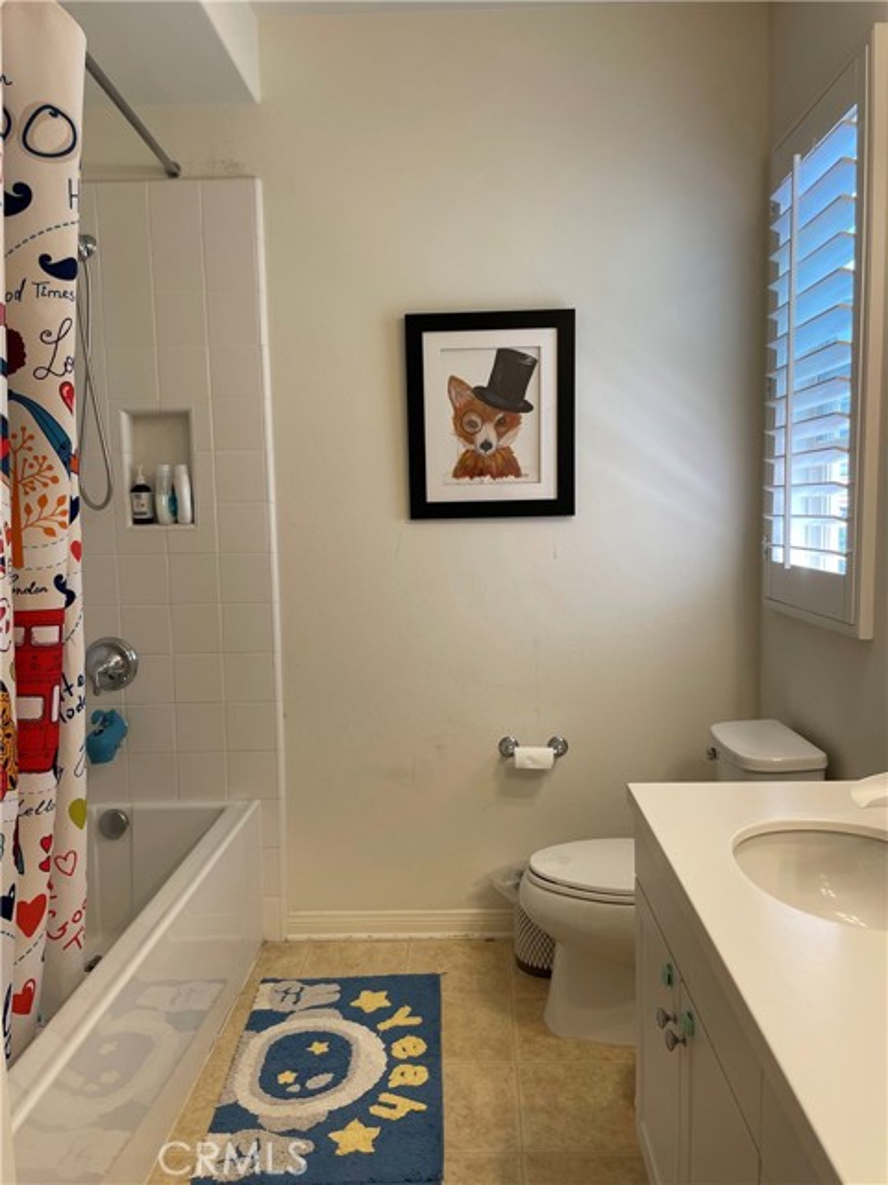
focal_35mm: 26
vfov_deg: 67.3
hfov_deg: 53.1
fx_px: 889
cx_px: 444
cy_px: 592
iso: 64
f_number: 1.6
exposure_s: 1/120
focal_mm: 4.2
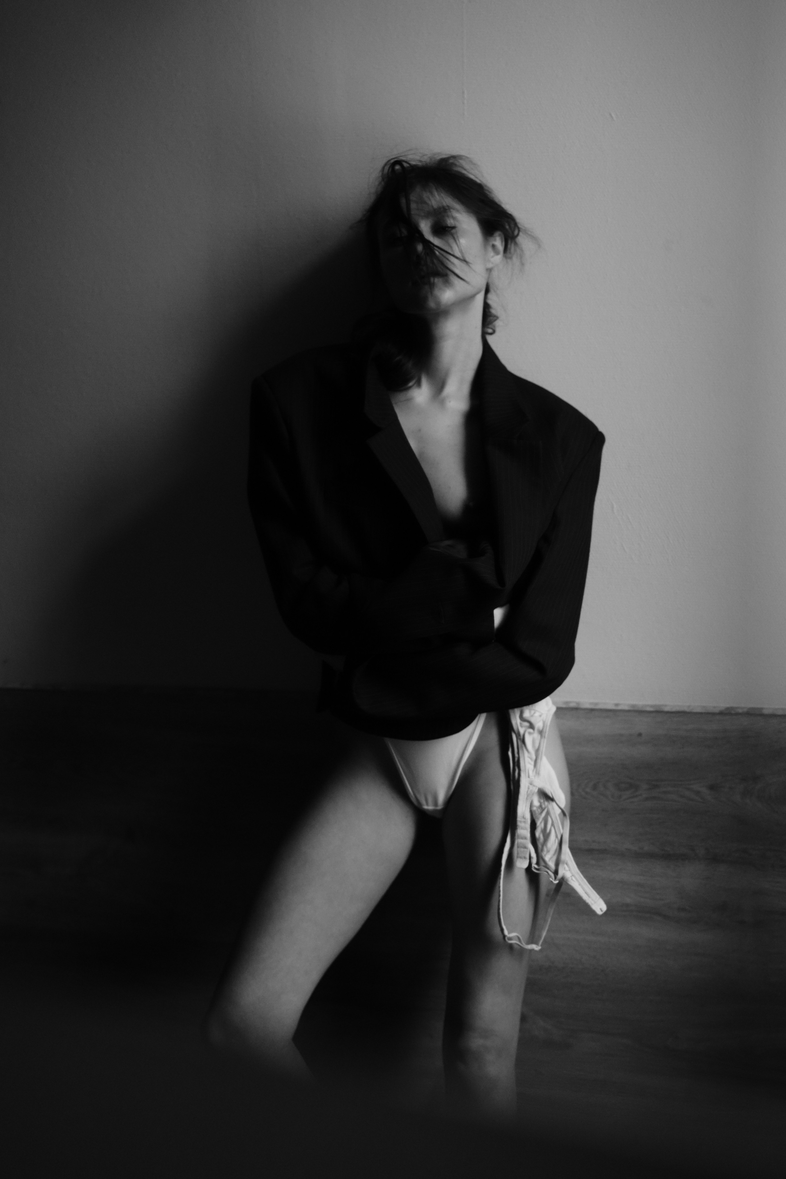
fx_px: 1637
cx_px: 393
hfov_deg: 27.0
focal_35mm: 50
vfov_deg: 39.6
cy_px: 590
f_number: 2.2
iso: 3200
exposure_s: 1/100
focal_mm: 50
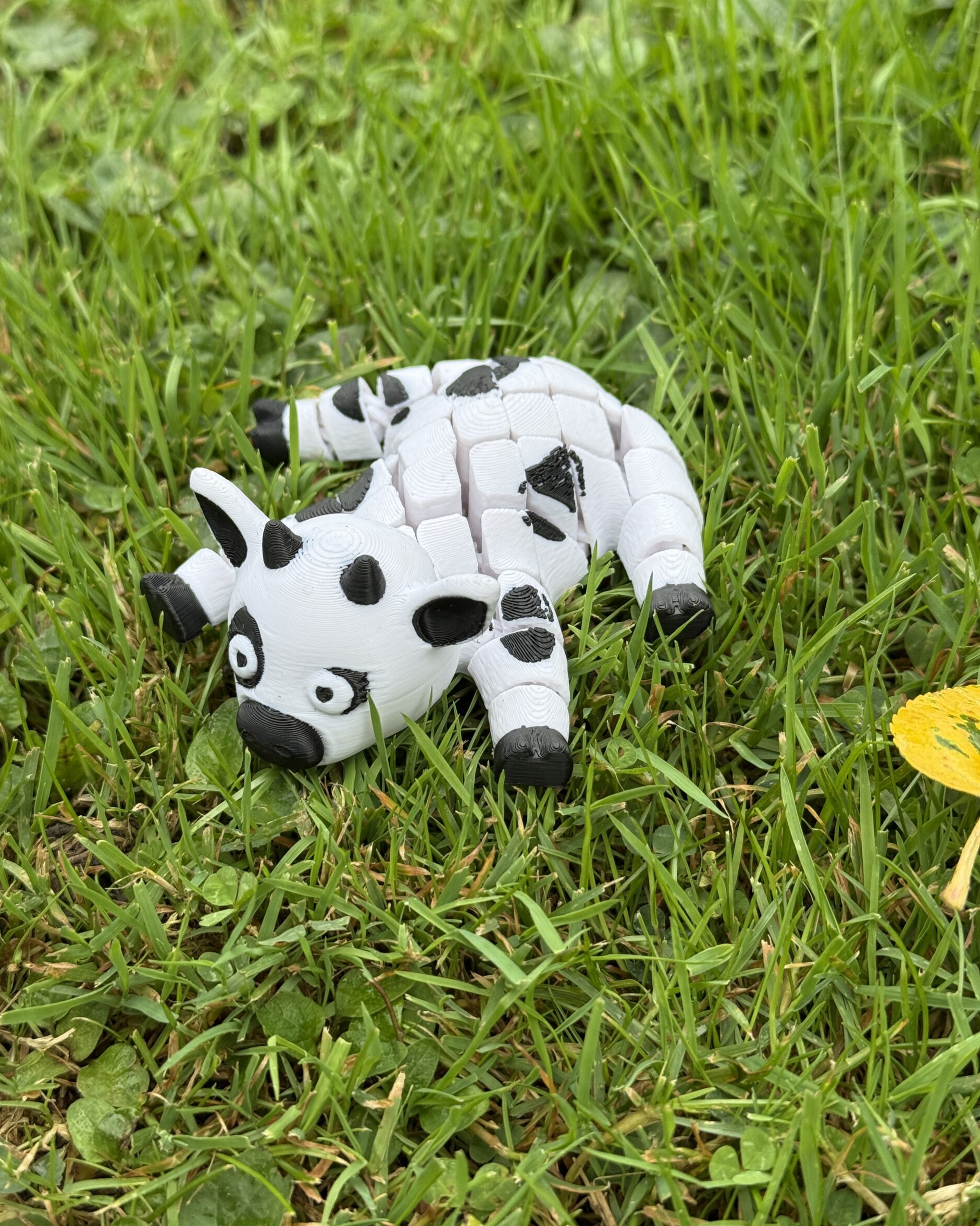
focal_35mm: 51
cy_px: 586
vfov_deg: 36.7
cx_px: 480
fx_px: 1849
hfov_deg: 29.7
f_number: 1.78
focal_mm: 6.76
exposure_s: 1/1070
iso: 64
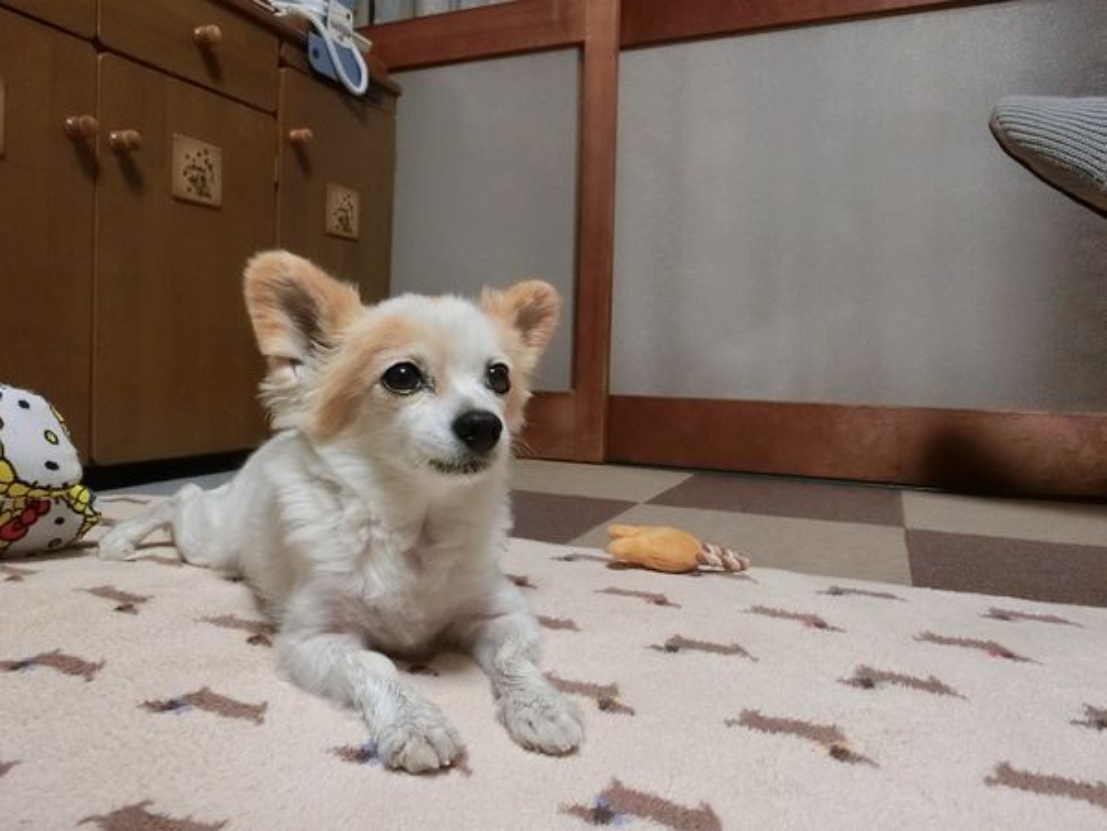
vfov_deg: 54.9
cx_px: 554
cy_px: 416
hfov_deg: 69.4
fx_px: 799
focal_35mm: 25
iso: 800
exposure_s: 1/50
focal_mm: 4.5
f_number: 3.5
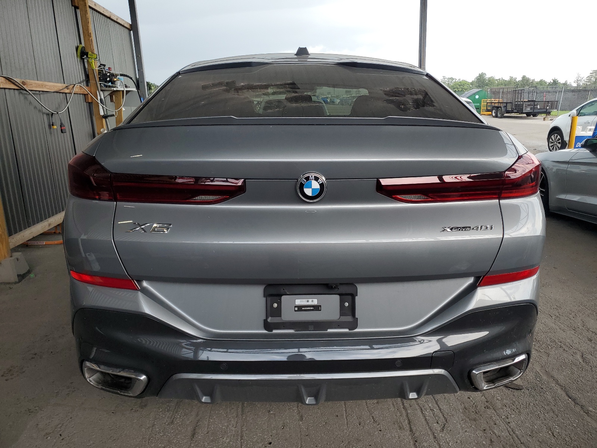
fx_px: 448
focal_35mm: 26
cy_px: 224
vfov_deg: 53.1
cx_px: 298
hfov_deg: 67.3
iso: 50
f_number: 1.5
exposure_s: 1/196
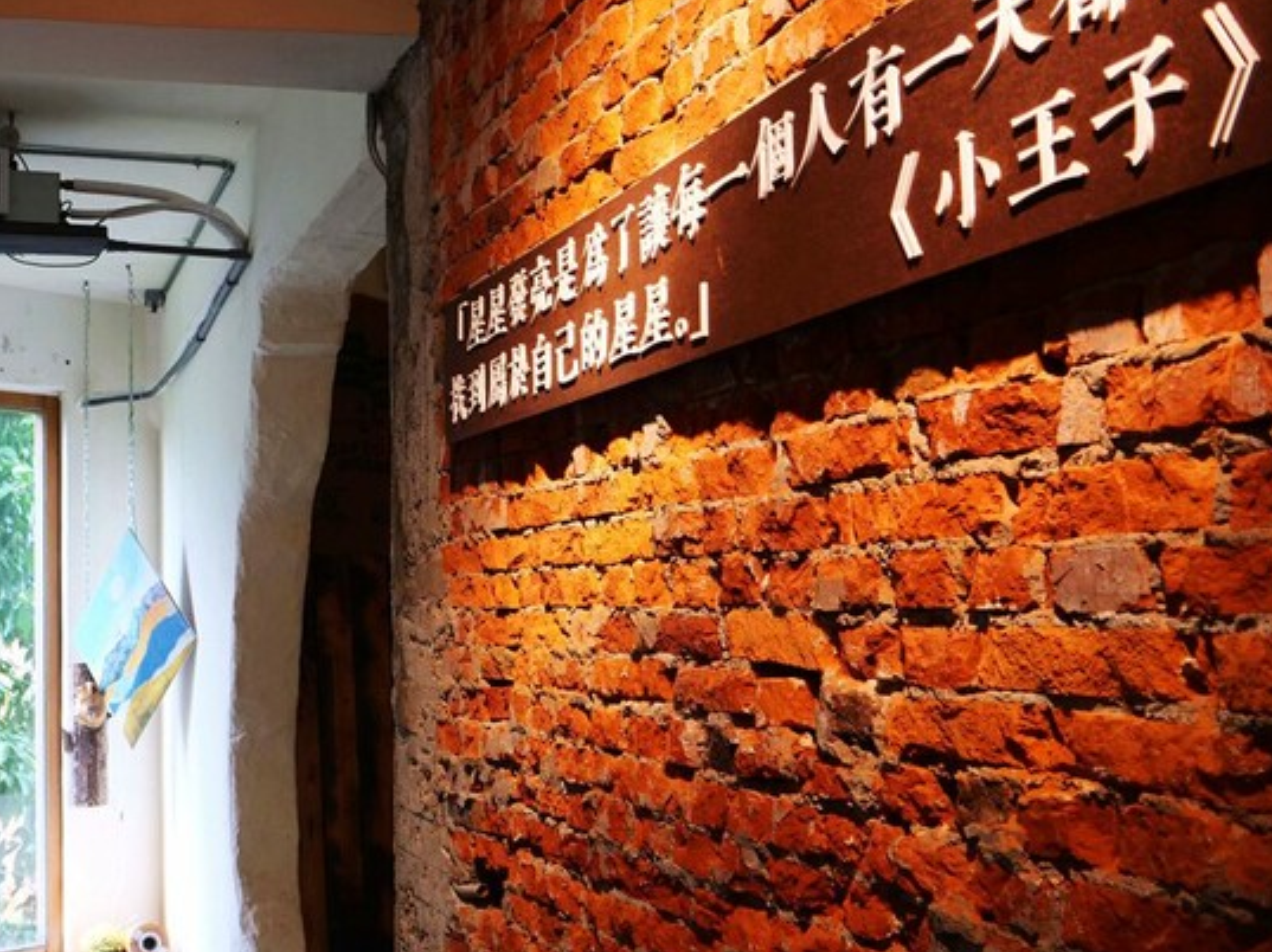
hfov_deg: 47.0
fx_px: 1395
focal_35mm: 38
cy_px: 532
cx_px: 301
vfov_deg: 37.6
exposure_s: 1/60
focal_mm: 12
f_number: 2.8
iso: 500
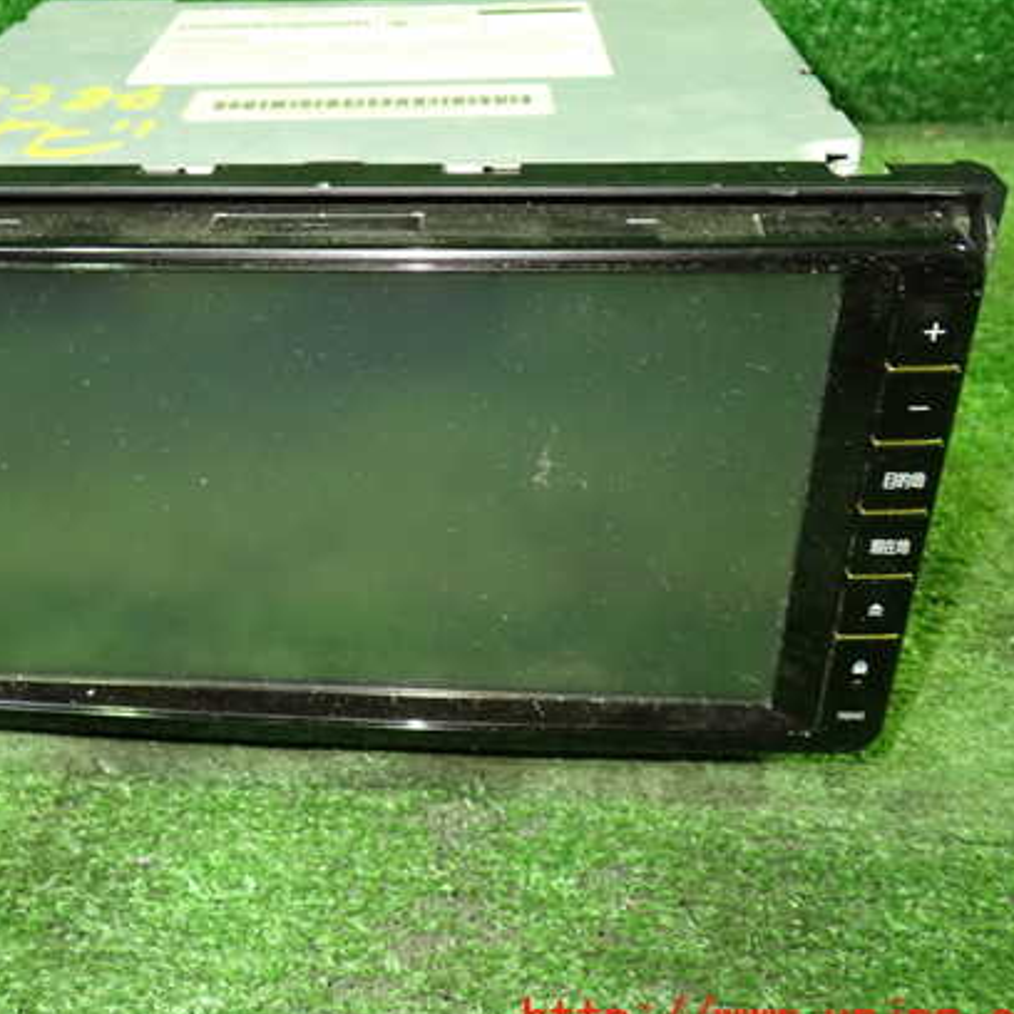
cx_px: 338
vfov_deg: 42.8
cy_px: 495
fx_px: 1293
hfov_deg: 42.3
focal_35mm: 39
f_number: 2.3
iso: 800
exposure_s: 1/25
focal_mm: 5.4
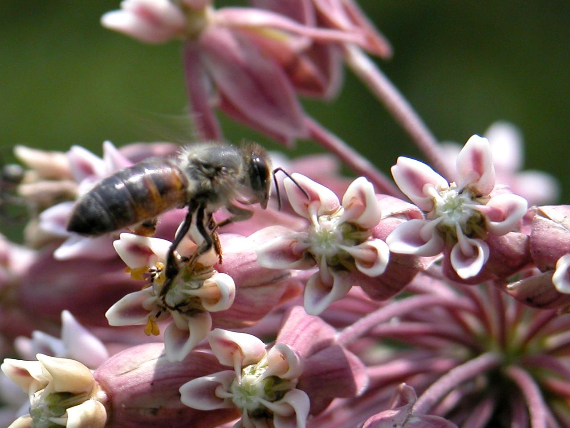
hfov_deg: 12.3
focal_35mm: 161
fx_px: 2651
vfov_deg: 9.2
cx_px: 285
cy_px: 214
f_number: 3.9
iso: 100
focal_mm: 41.1
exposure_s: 1/958
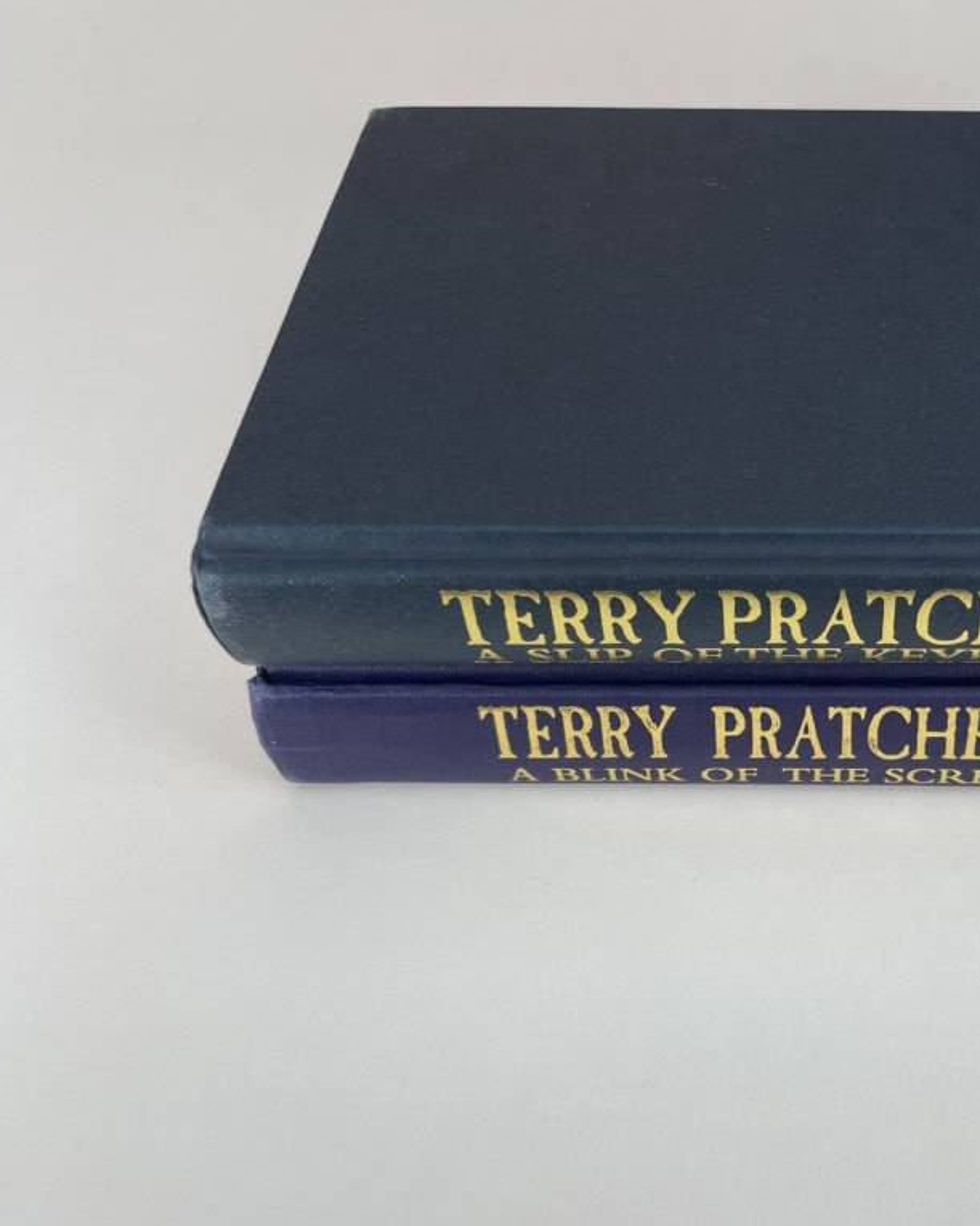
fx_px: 1233
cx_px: 808
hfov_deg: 41.2
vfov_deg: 52.9
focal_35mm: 34
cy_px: 613
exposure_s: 1/100
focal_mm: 4.2
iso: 50
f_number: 1.6
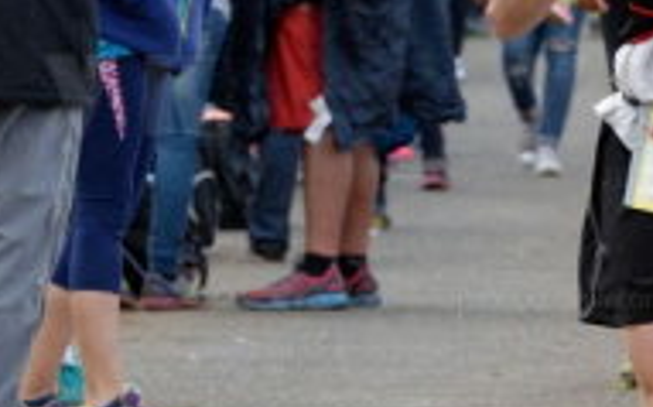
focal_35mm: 958
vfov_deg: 1.4
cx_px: 600
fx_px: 17034
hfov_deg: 2.2
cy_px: -215
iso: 400
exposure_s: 1/250
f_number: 8
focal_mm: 200
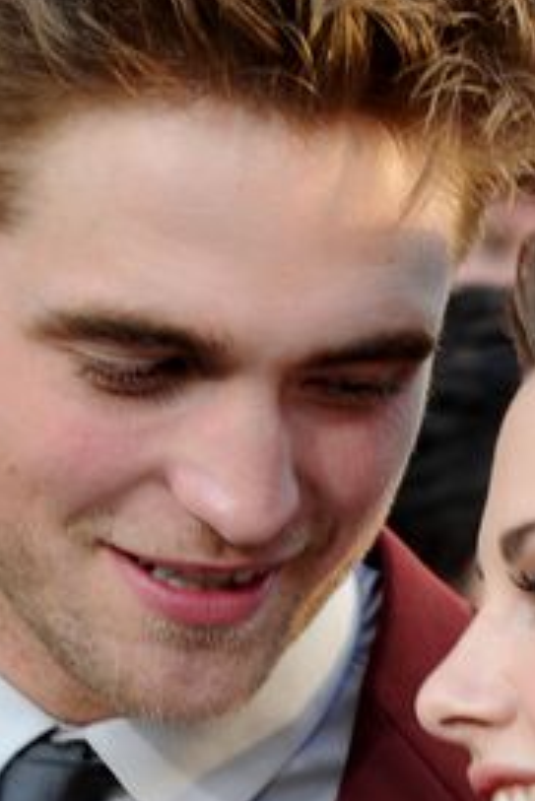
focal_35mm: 391
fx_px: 8704
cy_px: 981
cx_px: 476
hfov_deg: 3.5
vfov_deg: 5.2
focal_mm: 122
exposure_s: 1/200
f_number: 5.6
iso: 640
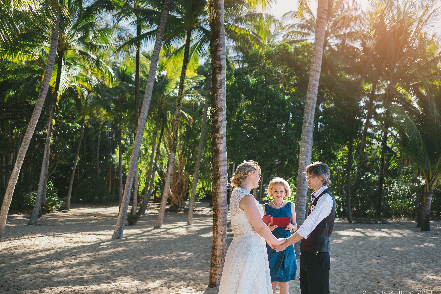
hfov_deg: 53.1
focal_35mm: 36
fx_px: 441
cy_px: 147
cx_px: 226
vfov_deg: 36.9
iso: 200
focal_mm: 23
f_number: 1.8
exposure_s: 1/1600
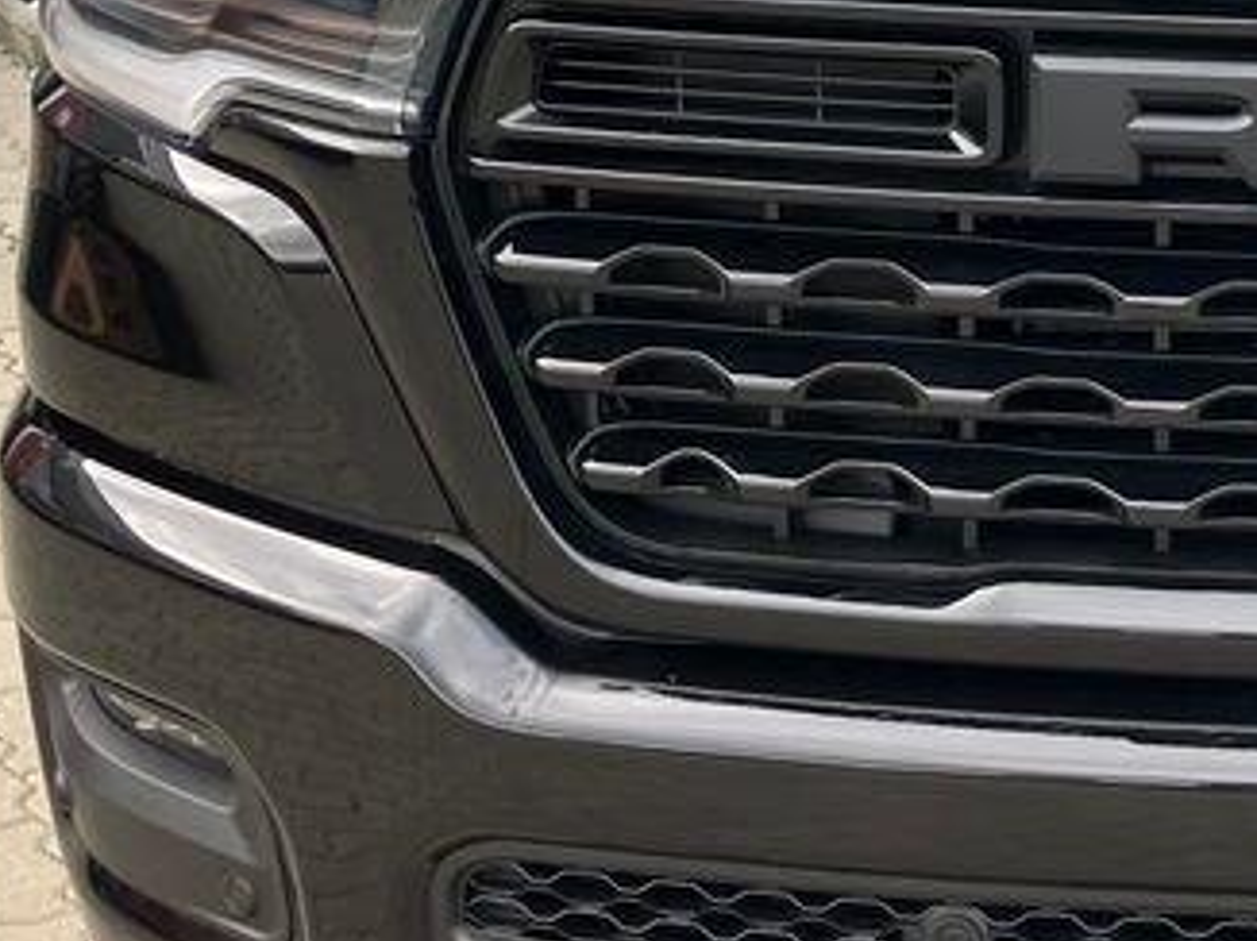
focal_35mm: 88
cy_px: -31
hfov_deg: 20.6
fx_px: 3193
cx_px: 1550
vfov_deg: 16.4
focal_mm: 3.99
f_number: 1.8
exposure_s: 1/236
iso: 25
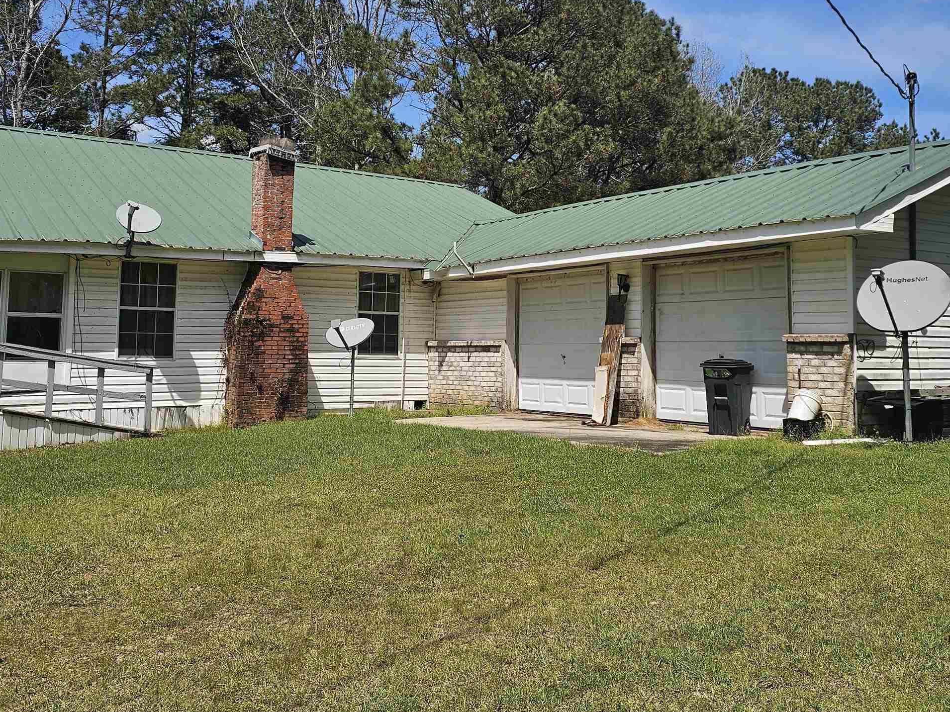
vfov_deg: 38.5
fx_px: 1015
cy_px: 274
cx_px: 474
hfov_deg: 50.1
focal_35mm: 37
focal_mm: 6.3
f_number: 1.7
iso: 10
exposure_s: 1/1067
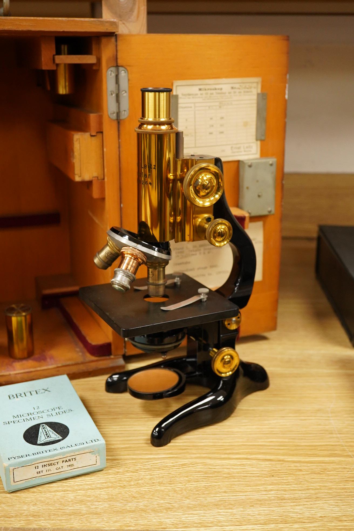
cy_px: 266
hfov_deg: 29.9
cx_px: 177
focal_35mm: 45
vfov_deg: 43.6
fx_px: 664
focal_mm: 30
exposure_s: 1/125
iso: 2500
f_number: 8
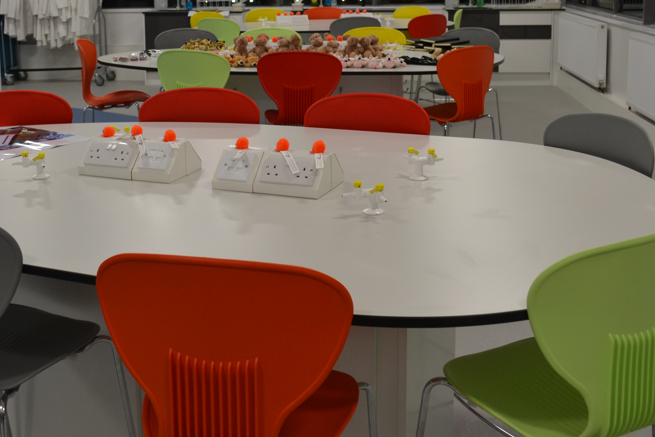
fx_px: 819
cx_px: 272
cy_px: 76
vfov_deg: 29.1
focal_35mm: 45
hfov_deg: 43.5
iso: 400
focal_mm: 18
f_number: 4.5
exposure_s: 1/80
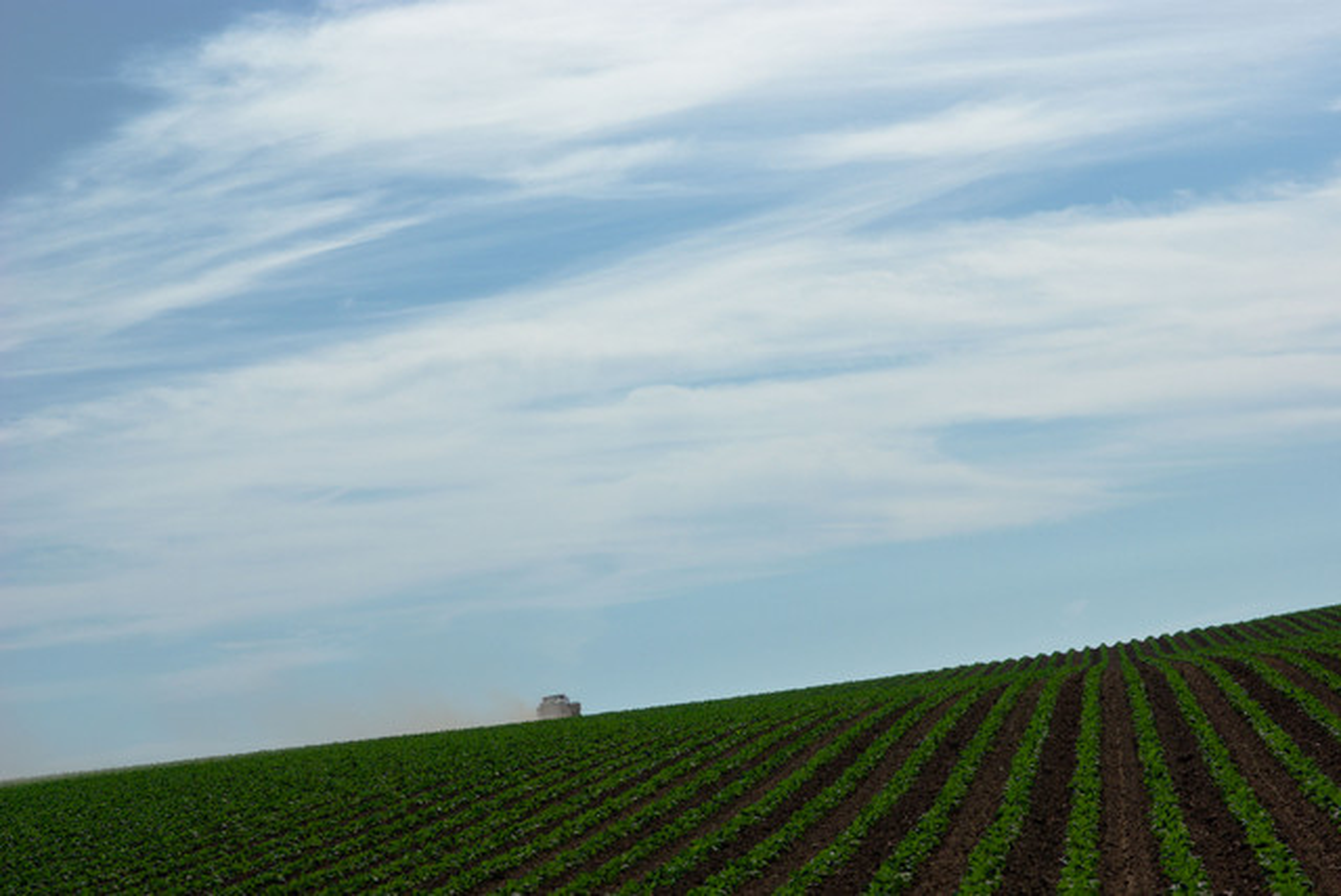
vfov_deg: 11.9
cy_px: 448
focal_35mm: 116
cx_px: 670
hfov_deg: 17.7
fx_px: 4306
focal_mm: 77
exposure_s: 1/4000
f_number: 5.6
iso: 100
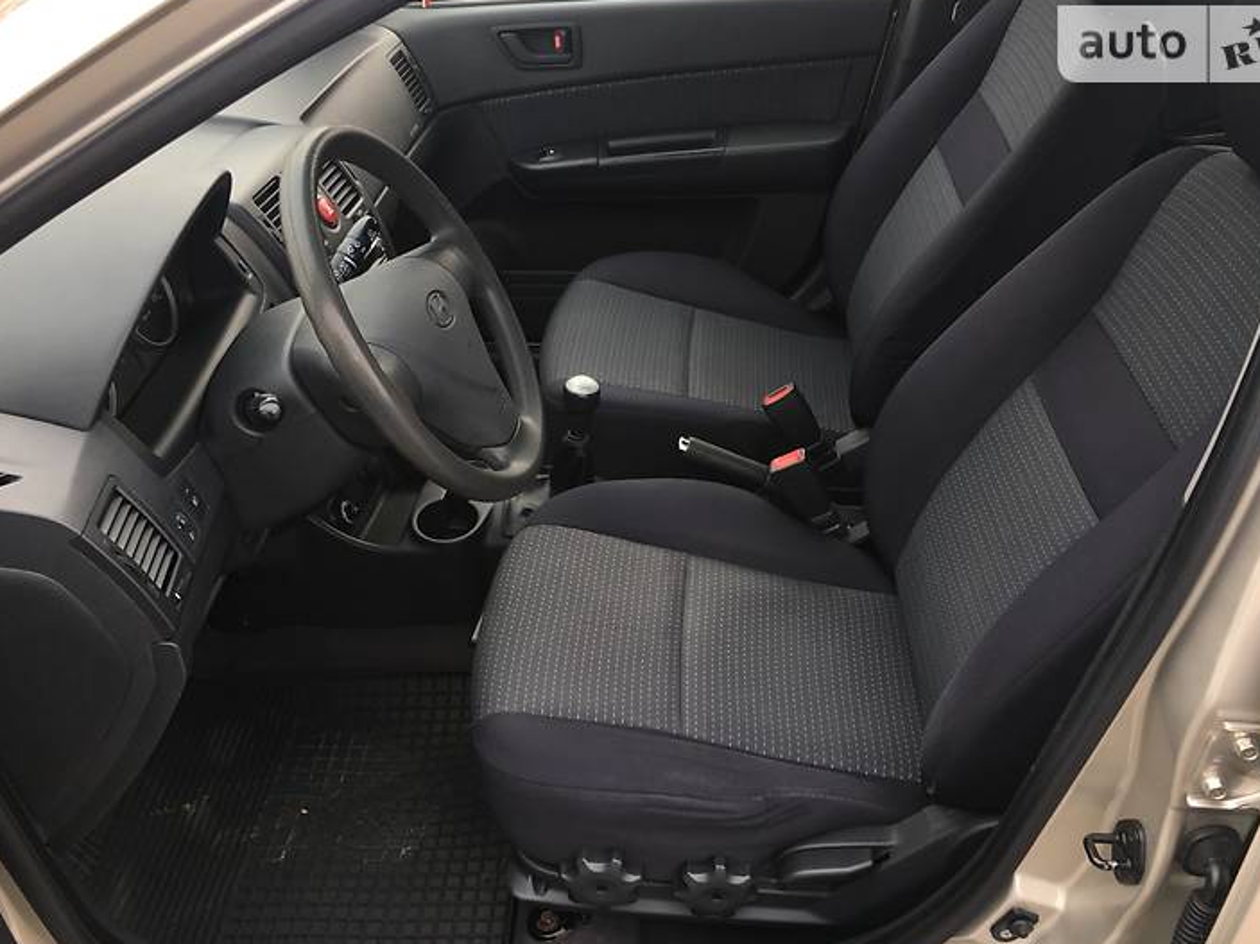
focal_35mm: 33
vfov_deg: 42.9
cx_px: 626
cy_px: 521
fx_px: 1201
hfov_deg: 55.4
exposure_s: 1/35
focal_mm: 4.2
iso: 25
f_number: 2.2
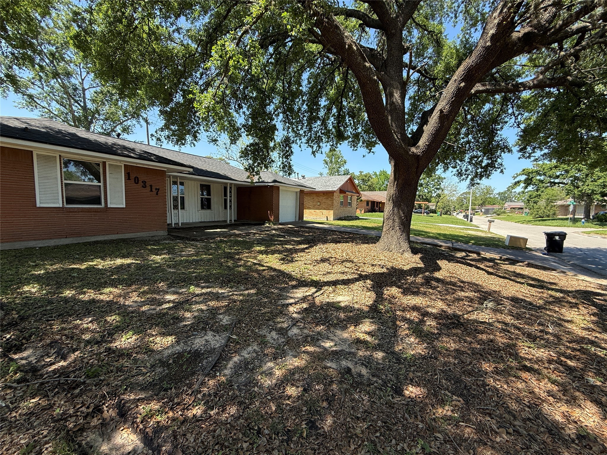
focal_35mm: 14
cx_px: 304
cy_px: 228
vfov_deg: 85.7
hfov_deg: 102.1
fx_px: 245
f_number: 2.2
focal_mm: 2.22
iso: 50
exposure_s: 1/709
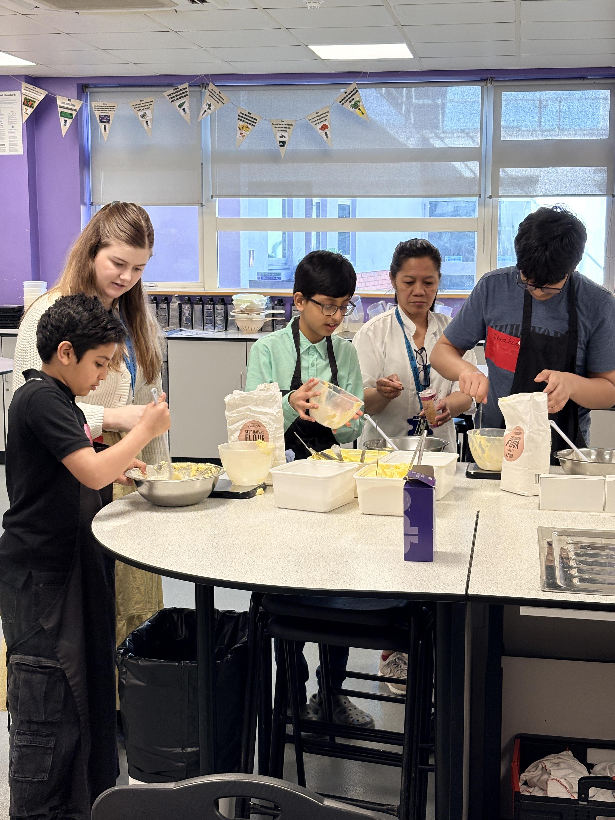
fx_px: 1232
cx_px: 308
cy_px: 410
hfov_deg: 28.0
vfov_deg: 36.8
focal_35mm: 52
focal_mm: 5.96
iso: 50
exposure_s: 1/100
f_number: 1.6
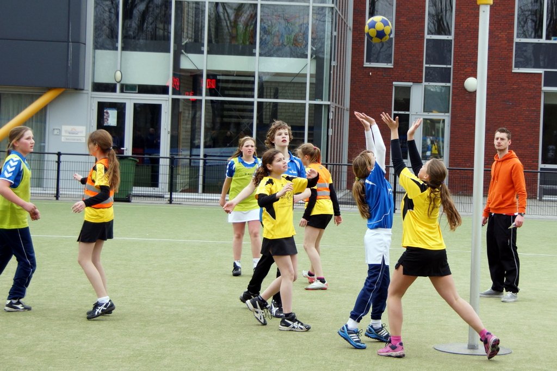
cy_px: 186
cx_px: 278
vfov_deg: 20.1
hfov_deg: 29.9
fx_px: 1044
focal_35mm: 68
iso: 400
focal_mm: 45
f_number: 5
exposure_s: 1/800
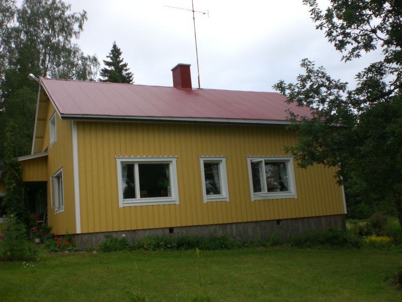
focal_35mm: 38
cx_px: 201
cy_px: 151
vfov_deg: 37.7
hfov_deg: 49.0
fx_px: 441
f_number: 3.1
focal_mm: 6.3
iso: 50
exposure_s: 1/400
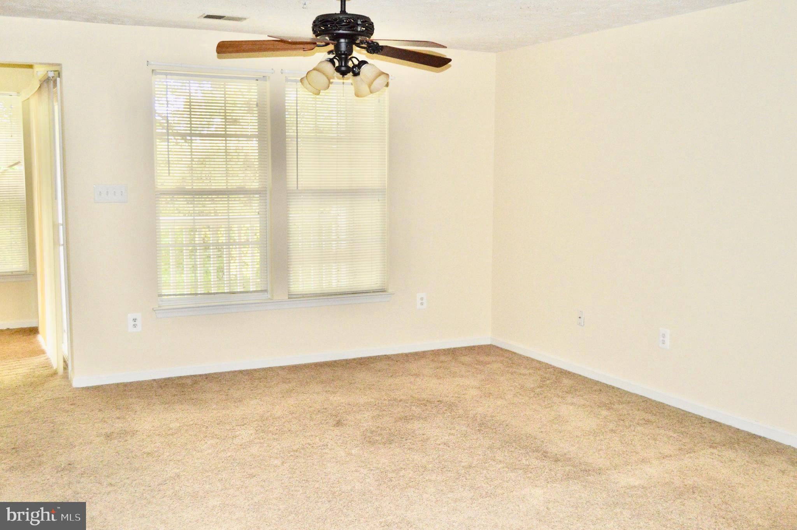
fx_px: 796
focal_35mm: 36
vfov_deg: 36.8
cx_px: 398
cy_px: 265
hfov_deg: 53.2
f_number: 4
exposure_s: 1/60
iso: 2200
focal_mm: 24
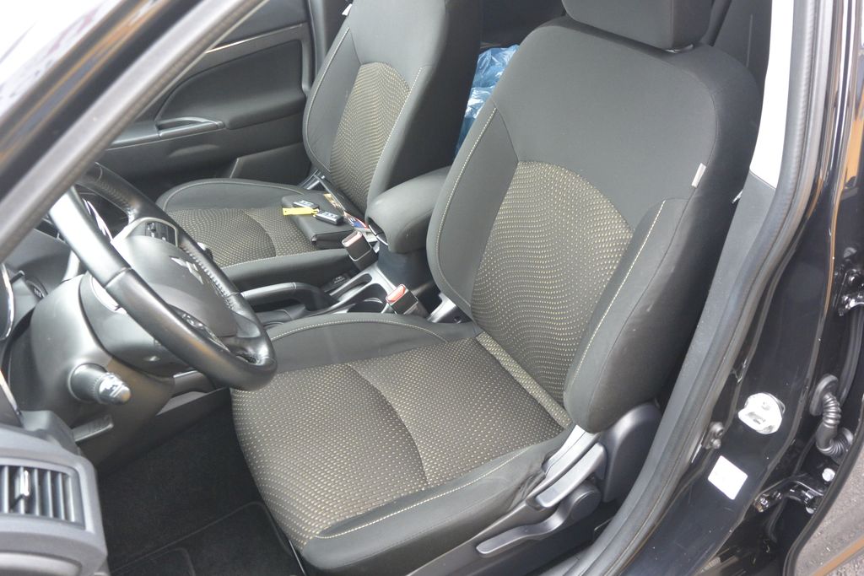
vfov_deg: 46.4
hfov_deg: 65.5
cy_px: 288
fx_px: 672
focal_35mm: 28
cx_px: 432
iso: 400
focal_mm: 10.7
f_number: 3.5
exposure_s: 1/80
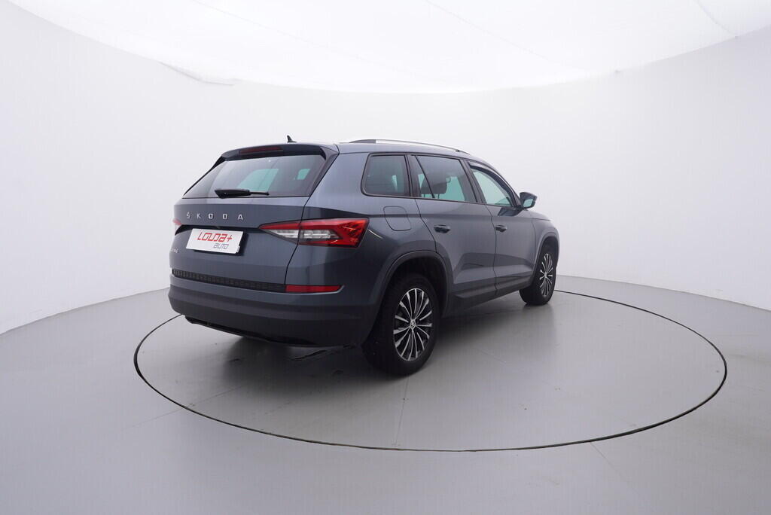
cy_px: 258
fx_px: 482
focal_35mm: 22
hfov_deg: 77.3
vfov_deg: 56.2
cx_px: 386
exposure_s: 1/80
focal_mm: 15
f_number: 5
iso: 200
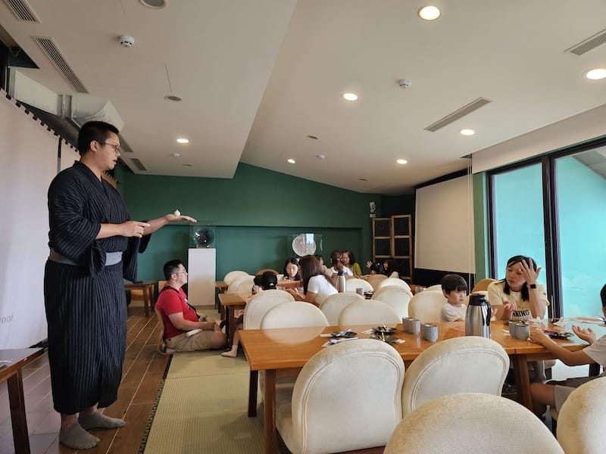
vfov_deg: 58.9
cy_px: 227
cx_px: 303
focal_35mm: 23
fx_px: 403
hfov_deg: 73.9
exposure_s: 1/120
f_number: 1.7
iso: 160
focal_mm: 6.3
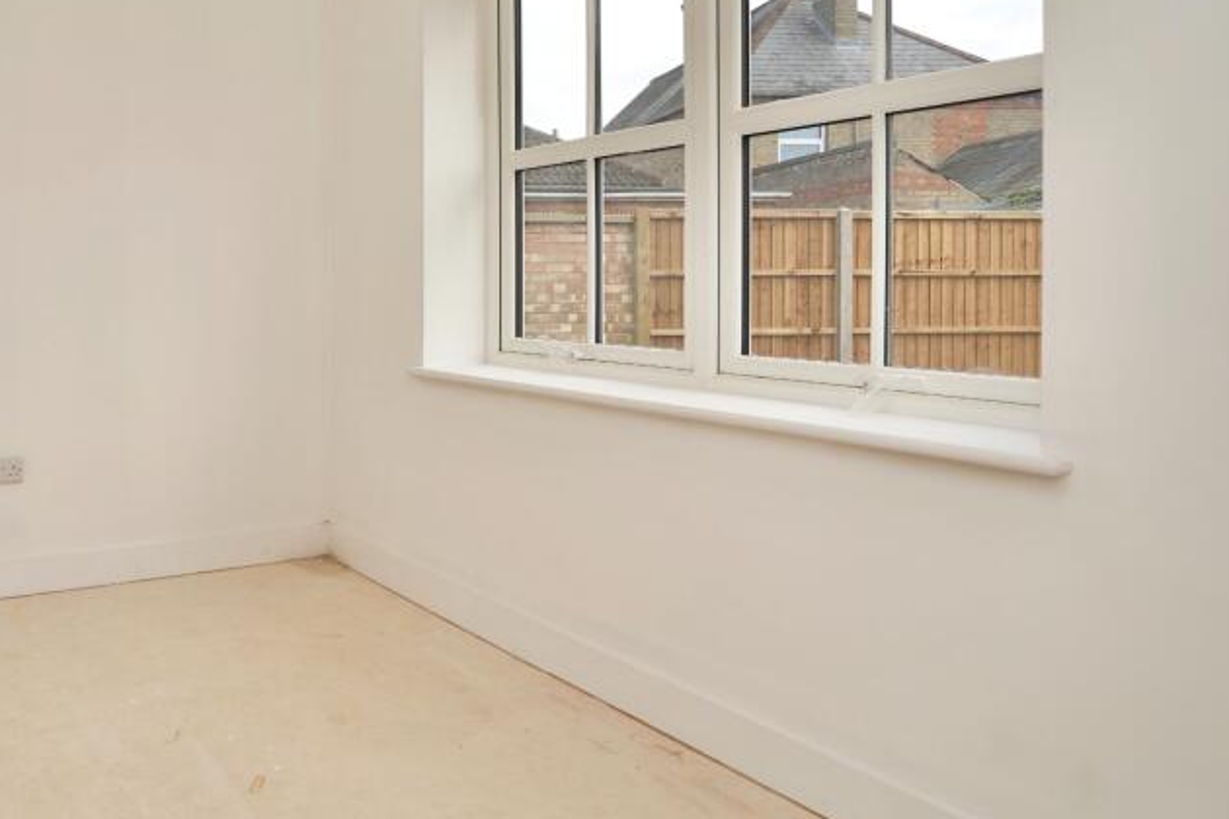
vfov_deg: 49.0
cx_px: 244
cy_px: 299
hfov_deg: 63.3
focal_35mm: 26
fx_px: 888
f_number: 4
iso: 100
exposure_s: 1/60
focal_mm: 16
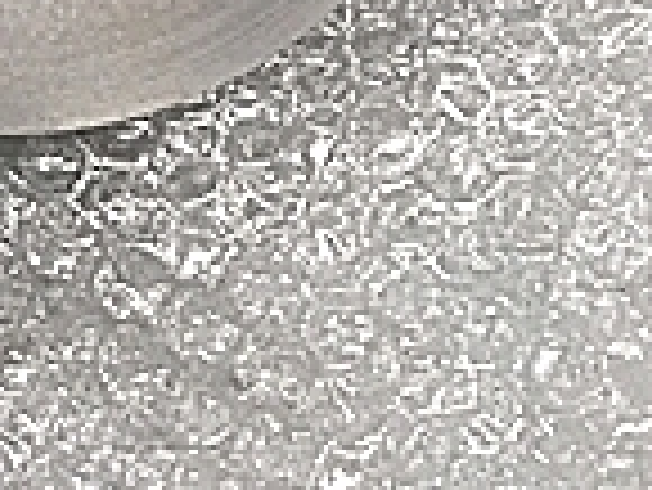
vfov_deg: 10.9
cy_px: -373
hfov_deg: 13.5
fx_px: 2413
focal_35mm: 128
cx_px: -603
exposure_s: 1/30
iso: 40
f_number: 2.2
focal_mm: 4.15
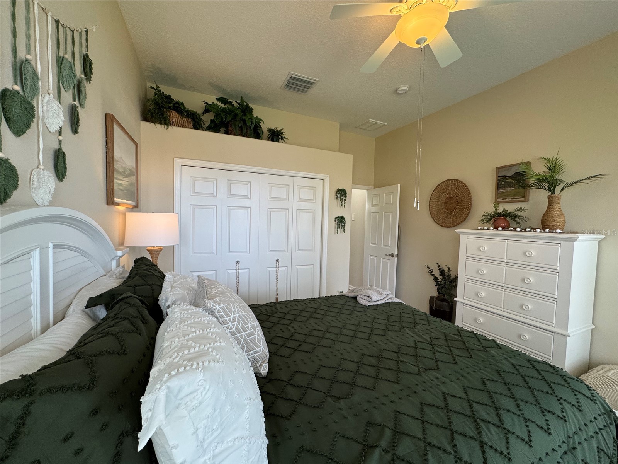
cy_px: 232
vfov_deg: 85.7
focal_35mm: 14
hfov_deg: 102.1
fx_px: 250
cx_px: 309
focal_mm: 2.22
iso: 160
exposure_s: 1/120
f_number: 2.2
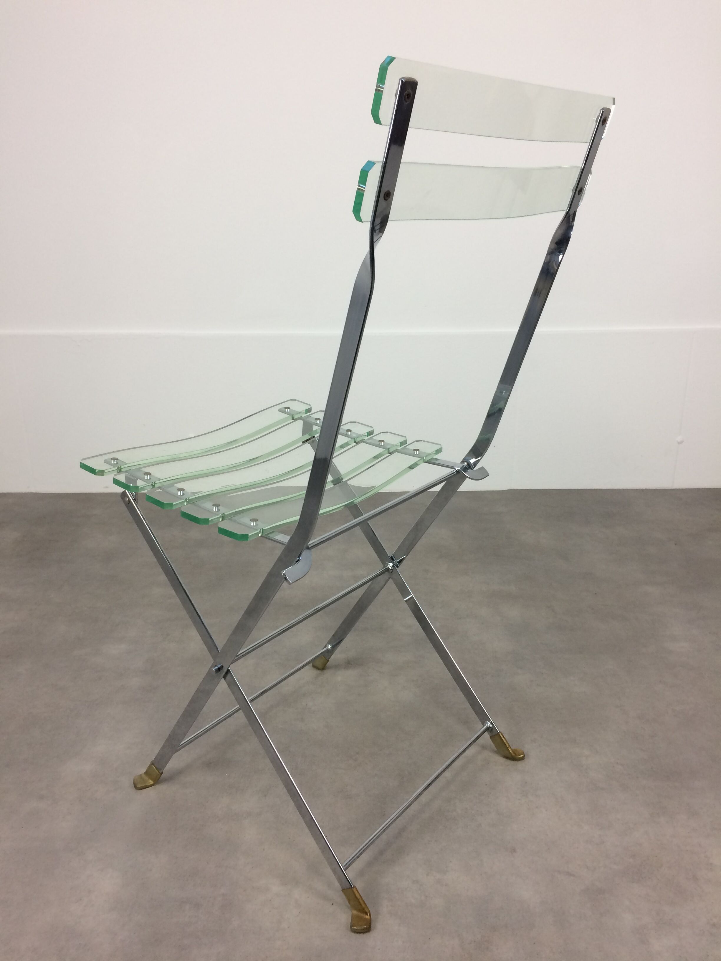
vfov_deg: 61.7
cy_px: 480
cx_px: 360
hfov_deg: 48.2
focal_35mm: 29
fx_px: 805
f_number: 2.2
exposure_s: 1/33
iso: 40
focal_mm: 4.15
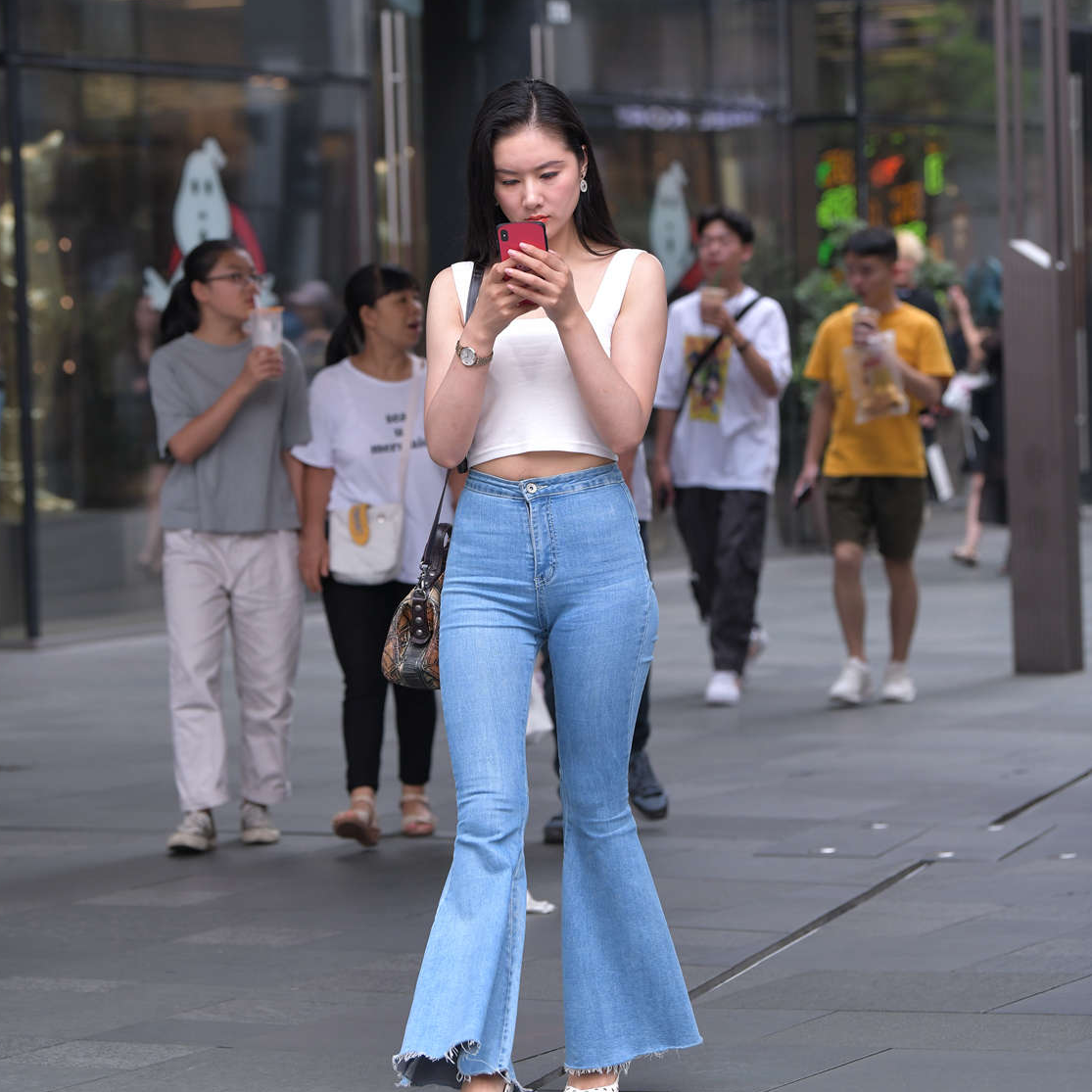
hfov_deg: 12.1
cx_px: 518
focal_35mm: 144
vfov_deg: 12.1
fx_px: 5139
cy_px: 432
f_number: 4
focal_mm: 105
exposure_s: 1/640
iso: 640
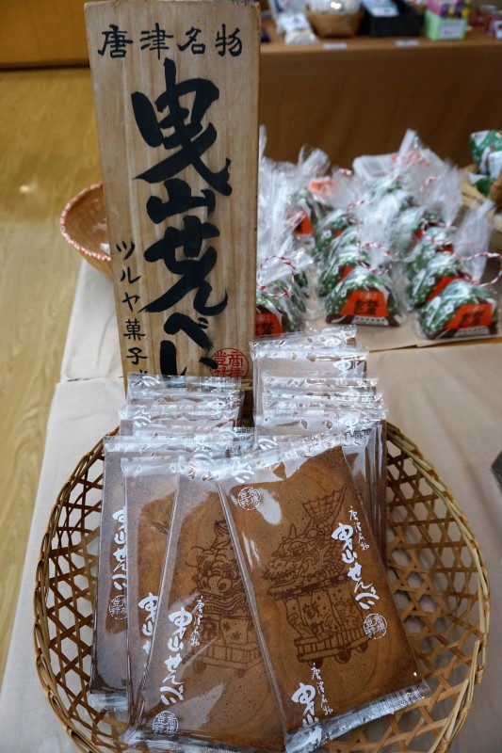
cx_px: 251
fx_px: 502
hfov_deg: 53.1
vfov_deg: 73.8
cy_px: 376
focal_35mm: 24
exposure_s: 1/160
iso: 1000
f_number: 4
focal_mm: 16
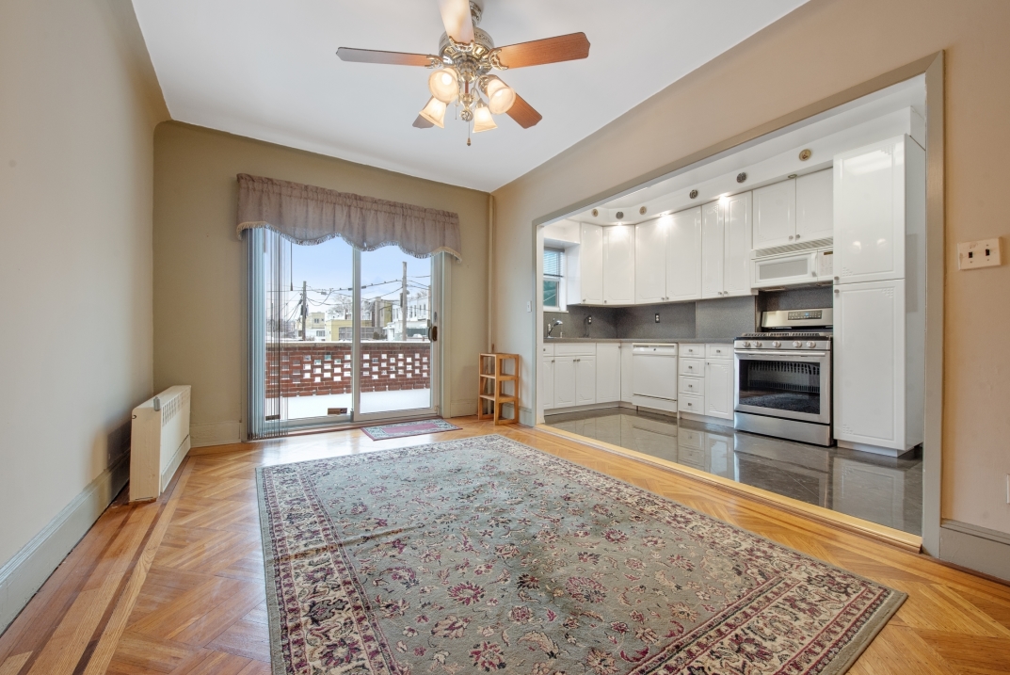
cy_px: 338
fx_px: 393
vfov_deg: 81.3
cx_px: 505
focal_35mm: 14
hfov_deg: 104.2
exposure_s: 1/8
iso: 400
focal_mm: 14
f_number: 11
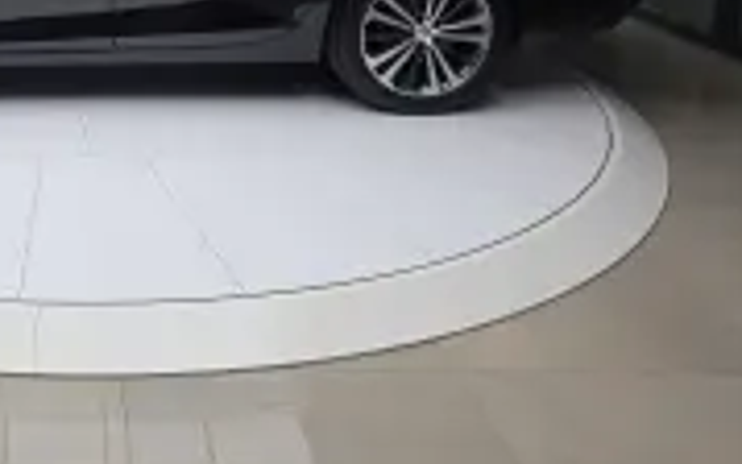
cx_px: 46
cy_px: -4
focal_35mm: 49
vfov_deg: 25.1
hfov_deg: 37.7
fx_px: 991
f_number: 1.7
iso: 12
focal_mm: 6.25
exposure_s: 1/114
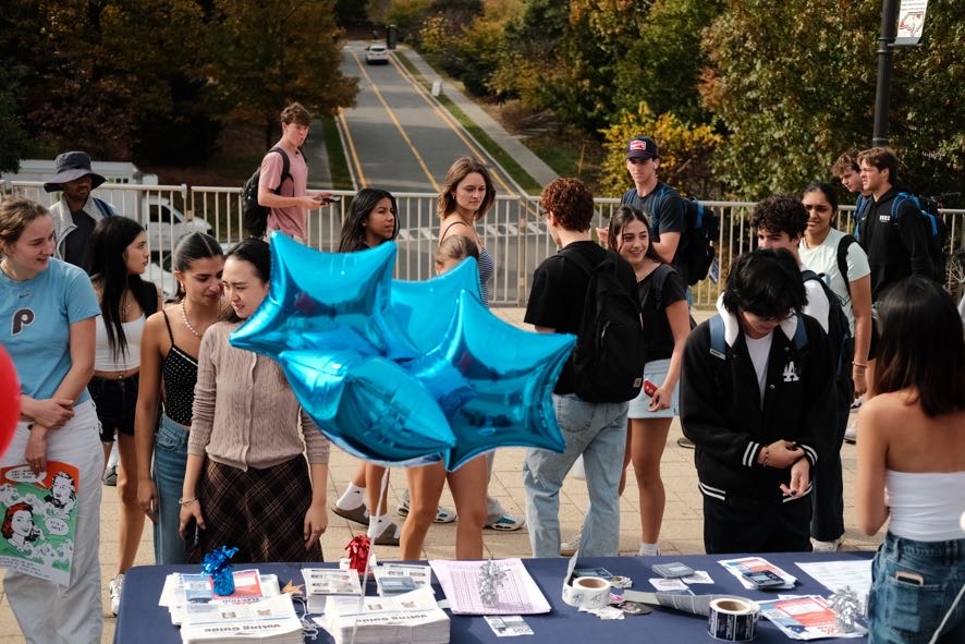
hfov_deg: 37.5
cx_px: 482
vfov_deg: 25.5
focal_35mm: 53
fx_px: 1421
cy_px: 322
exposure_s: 1/17000
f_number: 2.8
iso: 1600
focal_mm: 35
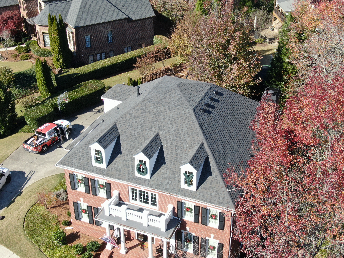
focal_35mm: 47
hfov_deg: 40.4
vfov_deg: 30.9
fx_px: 467
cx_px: 172
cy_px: 129
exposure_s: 1/320
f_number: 3.8
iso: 100
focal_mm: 8.42
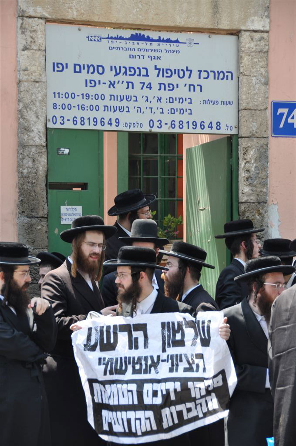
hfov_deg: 10.1
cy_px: 223
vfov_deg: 15.2
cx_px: 148
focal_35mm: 135
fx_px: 1669
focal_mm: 90
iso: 200
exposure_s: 1/160
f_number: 6.3
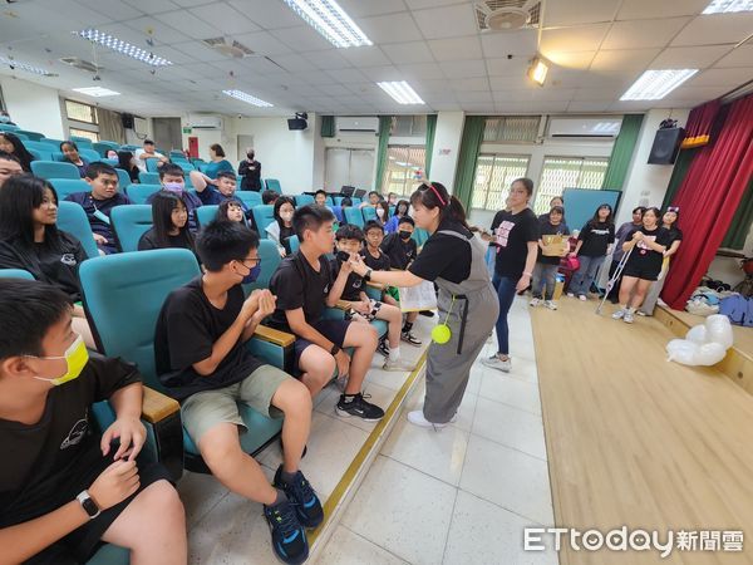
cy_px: 282
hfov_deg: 106.2
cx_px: 376
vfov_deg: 89.9
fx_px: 283
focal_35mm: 13
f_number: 2.2
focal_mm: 2.2
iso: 320
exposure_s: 1/60
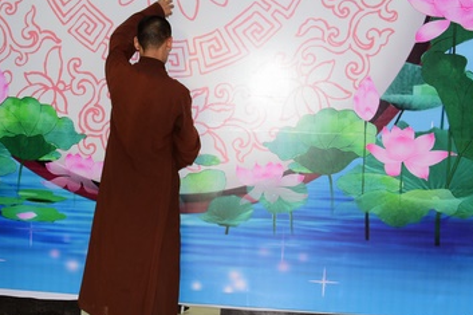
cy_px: 131
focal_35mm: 70
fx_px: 919
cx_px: 114
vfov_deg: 19.4
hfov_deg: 28.4
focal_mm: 38
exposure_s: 1/60
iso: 320
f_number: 4
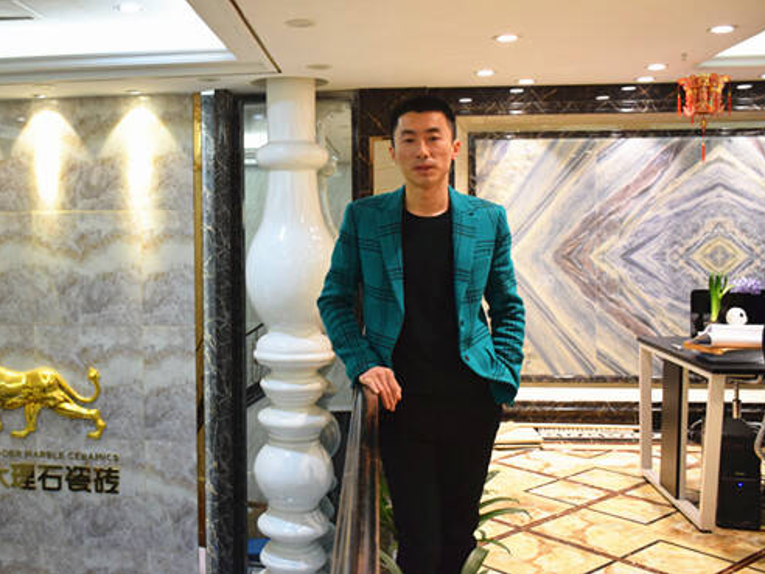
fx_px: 862
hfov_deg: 47.1
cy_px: 231
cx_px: 253
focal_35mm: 39
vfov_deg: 36.7
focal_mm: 20
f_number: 3.5
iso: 800
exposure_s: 1/80
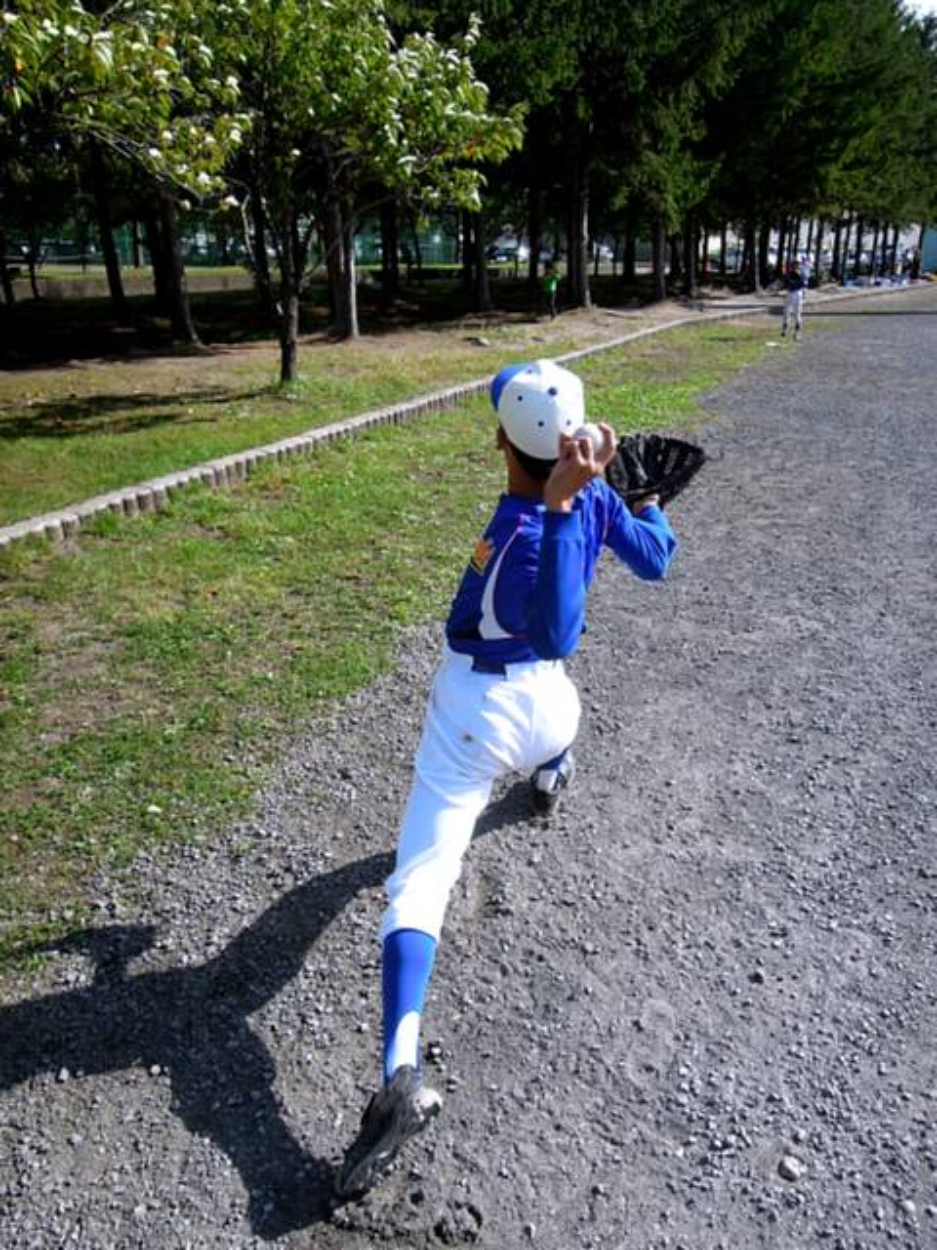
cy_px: 625
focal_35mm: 24
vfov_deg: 71.6
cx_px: 468
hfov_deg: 56.8
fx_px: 866
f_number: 3.5
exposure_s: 1/1250
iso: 160
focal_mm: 4.3
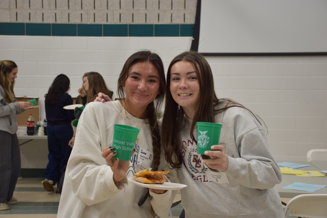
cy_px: 109
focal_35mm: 57
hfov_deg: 35.0
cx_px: 164
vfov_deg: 23.8
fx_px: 518
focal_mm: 38
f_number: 4.2
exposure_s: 1/60
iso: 450
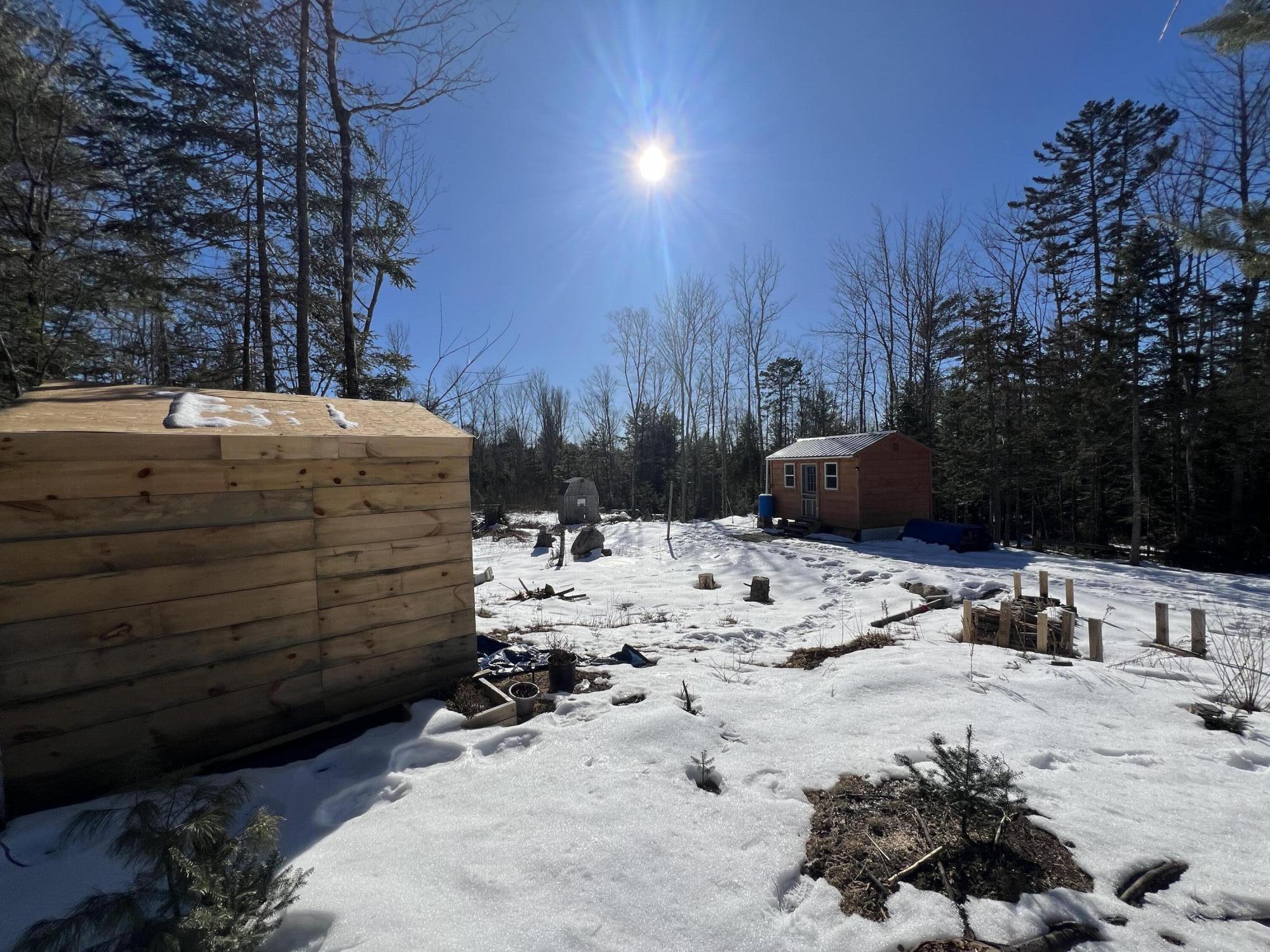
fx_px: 477
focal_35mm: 13
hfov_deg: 106.2
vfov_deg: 89.9
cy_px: 476
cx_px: 635
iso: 32
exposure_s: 1/4587
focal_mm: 1.57
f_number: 1.8
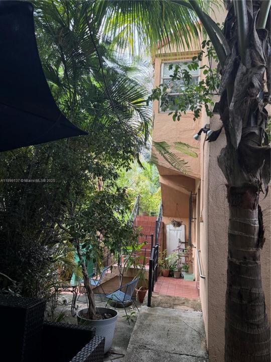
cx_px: 136
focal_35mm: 24
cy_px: 181
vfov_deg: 71.6
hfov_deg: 56.8
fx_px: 251
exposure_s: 1/185
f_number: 1.78
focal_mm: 6.76
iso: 200
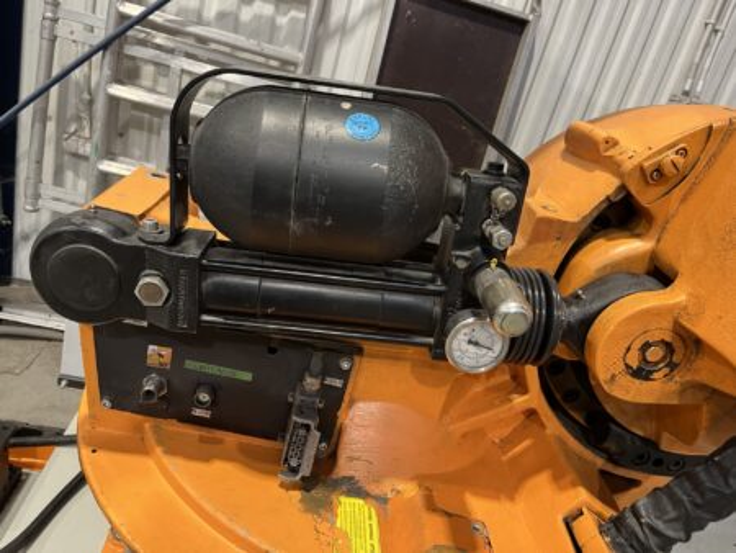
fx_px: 553
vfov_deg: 53.1
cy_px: 276
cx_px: 368
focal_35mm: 26
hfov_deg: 67.3
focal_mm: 5.1
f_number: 1.6
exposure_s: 1/50
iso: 320
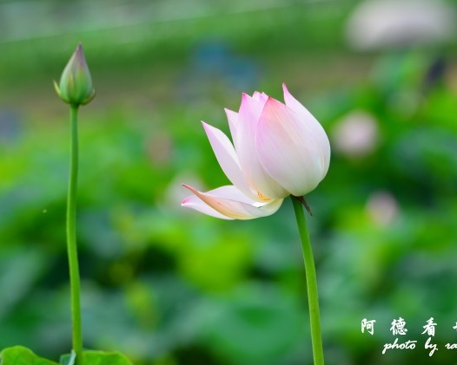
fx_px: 5776
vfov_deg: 3.6
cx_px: 242
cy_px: 183
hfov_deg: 4.5
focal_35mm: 427
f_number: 7.1
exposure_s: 1/200
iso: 100
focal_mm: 250
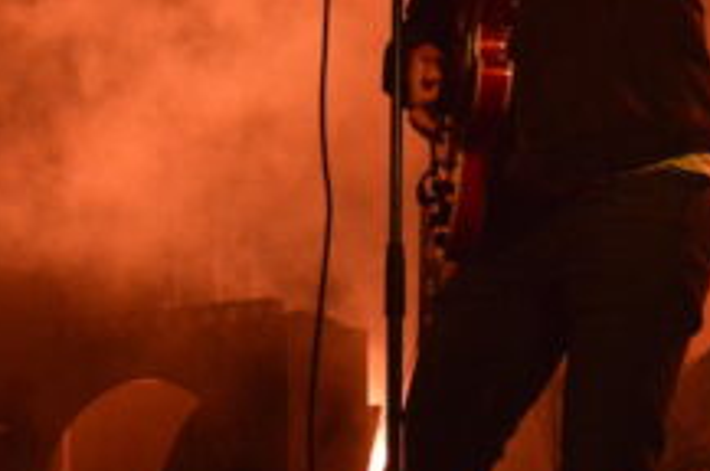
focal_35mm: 105
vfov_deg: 13.0
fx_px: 2068
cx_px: 512
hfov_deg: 19.4
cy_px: 110
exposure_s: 1/200
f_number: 4.2
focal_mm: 26
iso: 3200
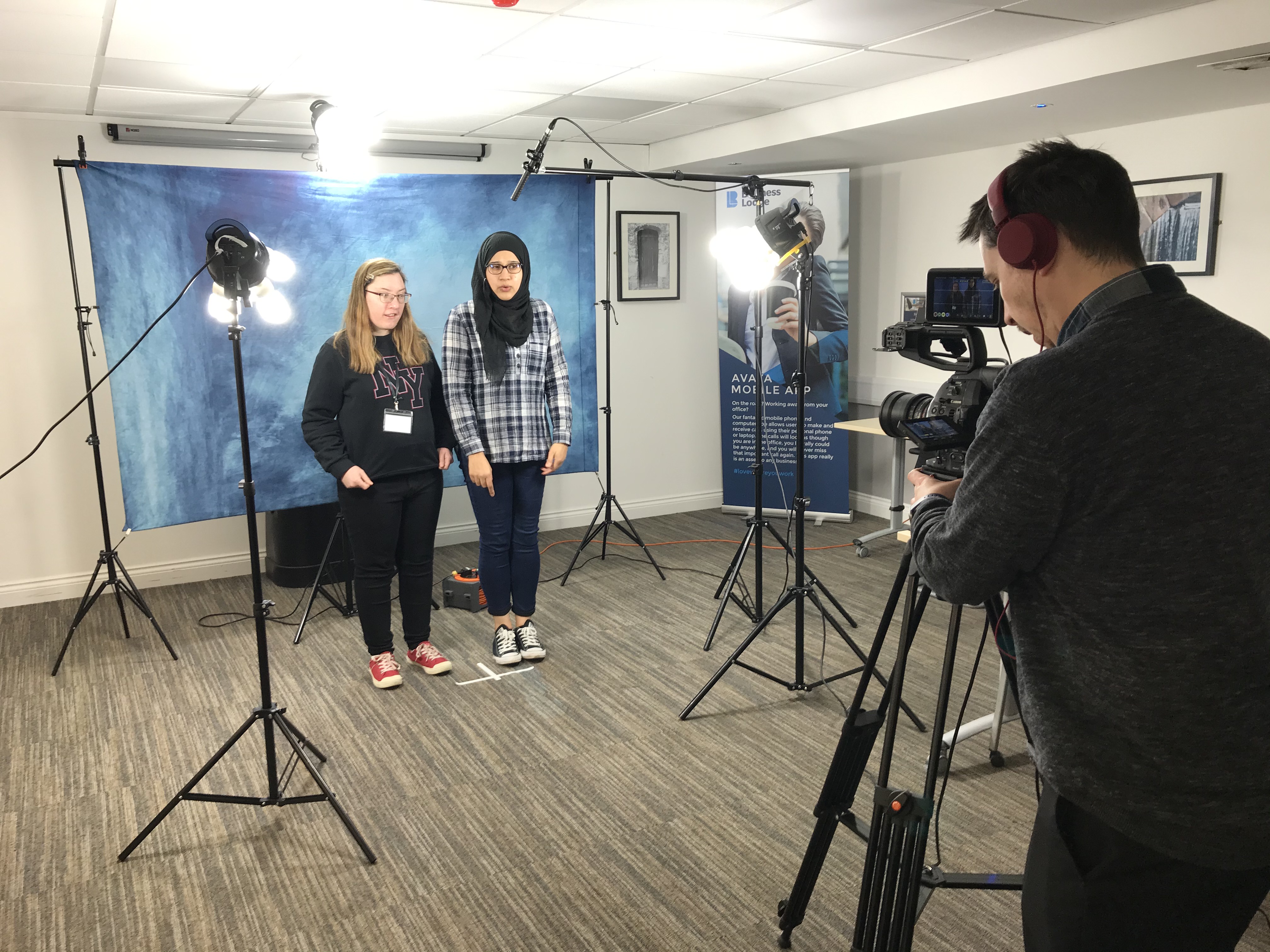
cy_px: 476
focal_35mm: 28
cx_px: 635
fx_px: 1027
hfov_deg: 63.4
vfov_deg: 49.7
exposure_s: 1/50
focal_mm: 3.99
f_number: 1.8
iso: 32
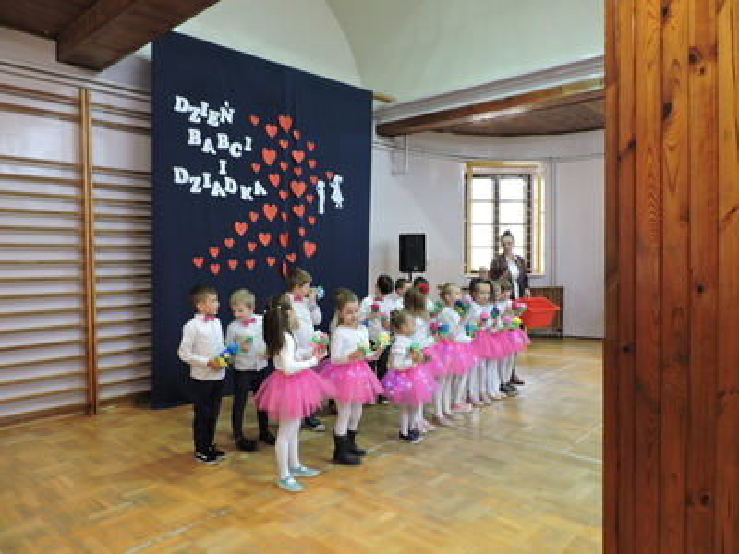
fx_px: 512
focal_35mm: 24
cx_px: 370
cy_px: 277
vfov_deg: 56.8
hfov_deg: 71.6
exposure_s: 1/30
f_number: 3
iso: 400
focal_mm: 4.3
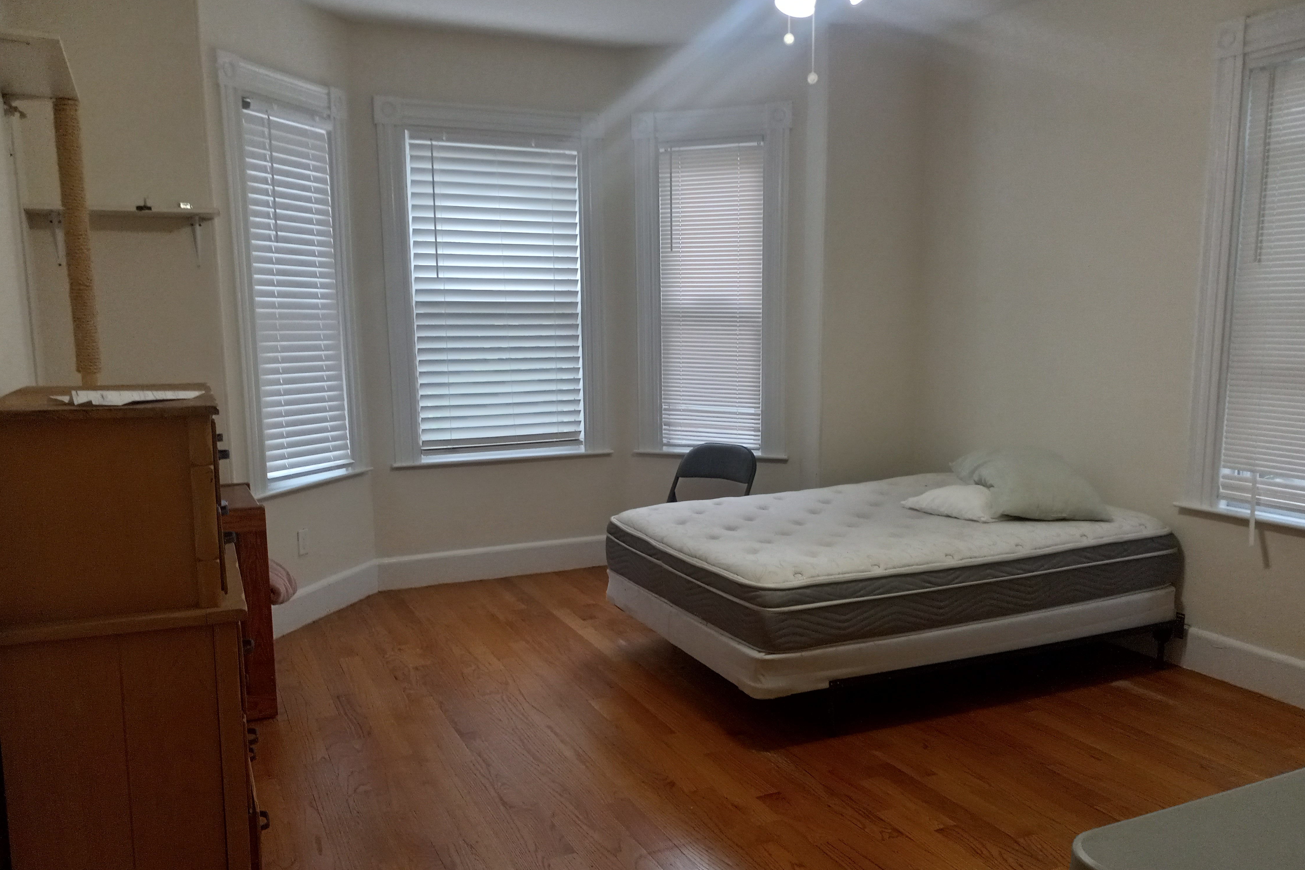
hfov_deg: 63.6
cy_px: 487
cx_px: 668
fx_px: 1051
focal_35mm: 29
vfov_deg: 44.9
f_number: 1.8
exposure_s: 1/60
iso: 160
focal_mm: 3.94
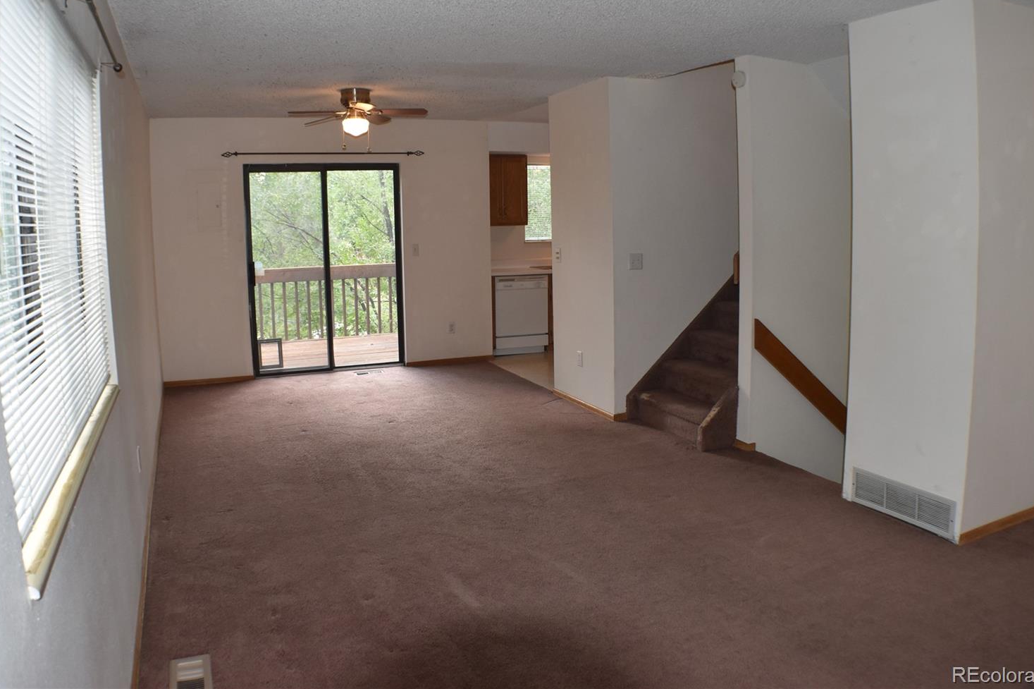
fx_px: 1034
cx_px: 503
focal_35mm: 36
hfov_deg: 53.1
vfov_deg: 36.8
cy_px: 314
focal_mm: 22
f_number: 5.6
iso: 720
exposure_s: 1/125
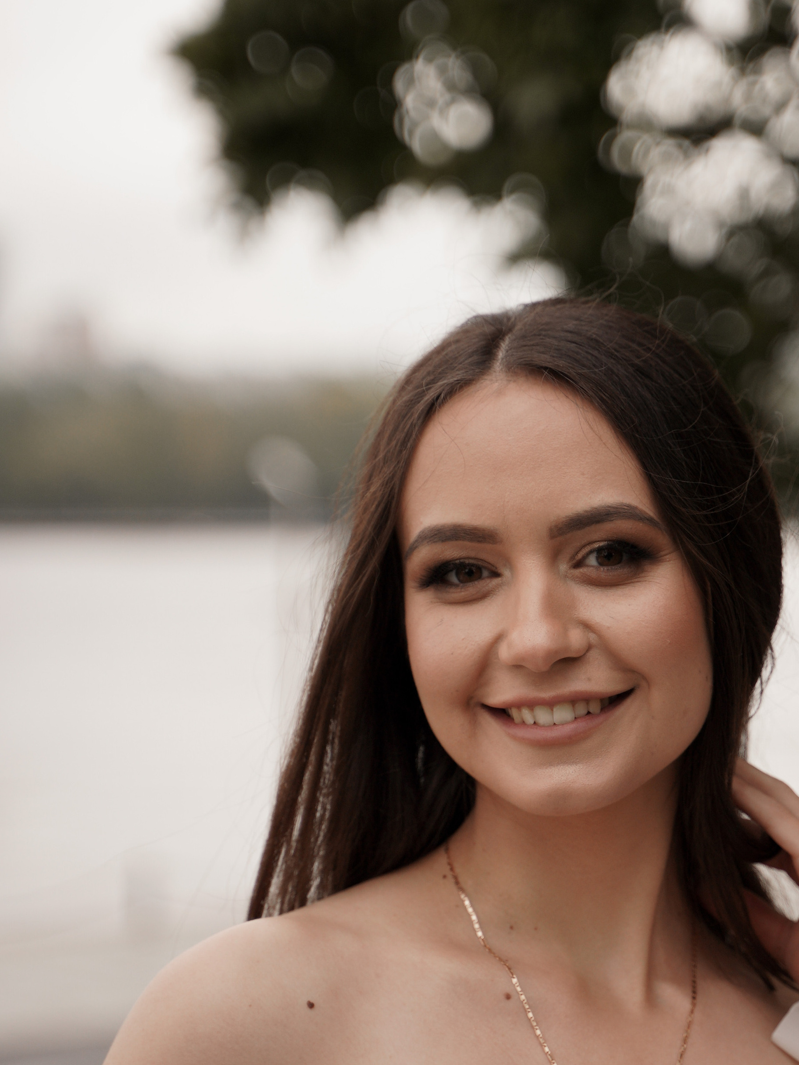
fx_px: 3538
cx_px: 567
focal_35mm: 115
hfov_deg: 12.9
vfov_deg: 17.1
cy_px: 680
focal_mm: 71
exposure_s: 1/800
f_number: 2.8
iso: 250
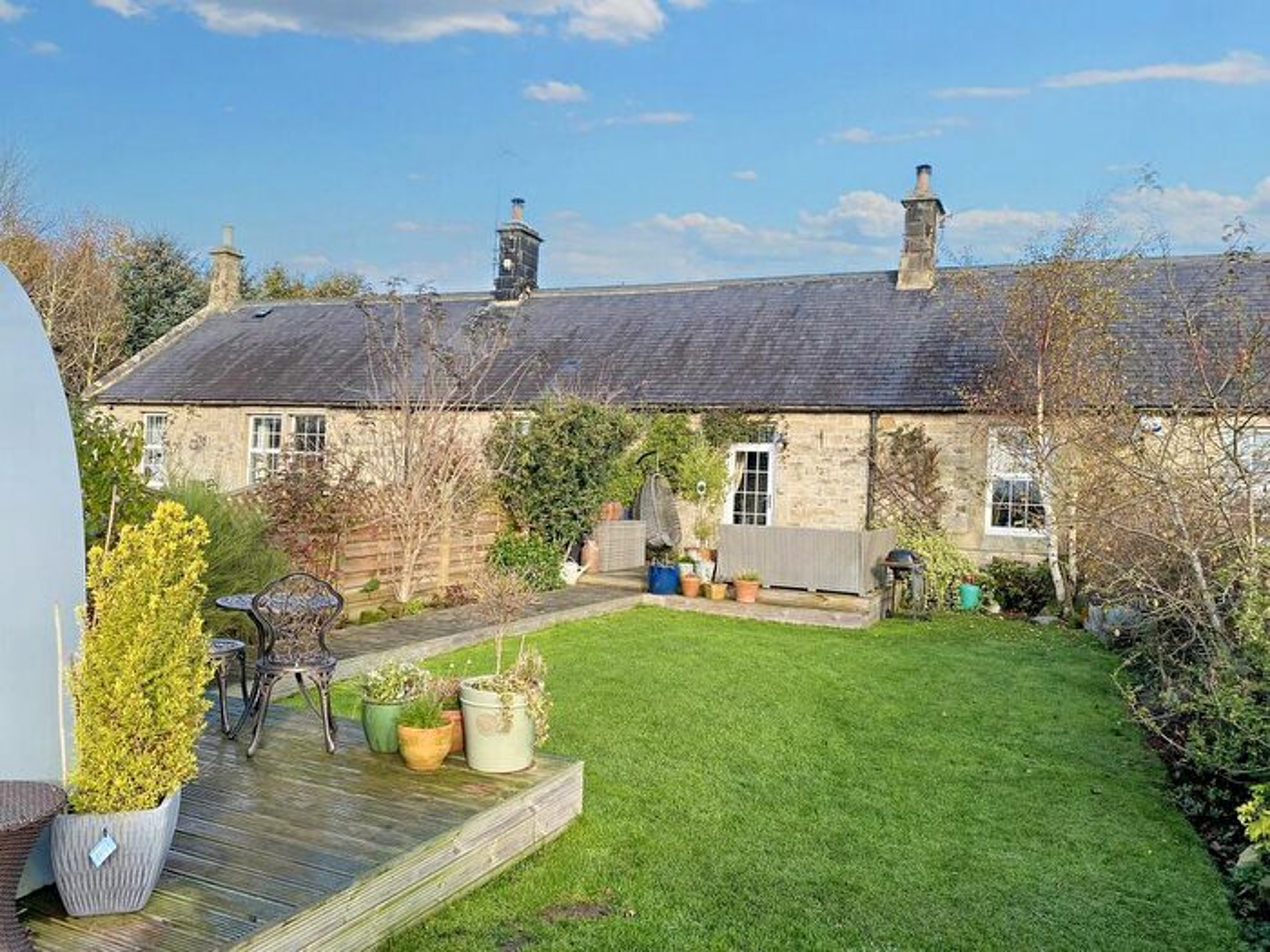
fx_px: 954
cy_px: 476
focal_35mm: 26
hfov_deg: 67.3
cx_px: 635
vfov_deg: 53.1
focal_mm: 4.2
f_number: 1.8
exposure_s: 1/1272
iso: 32
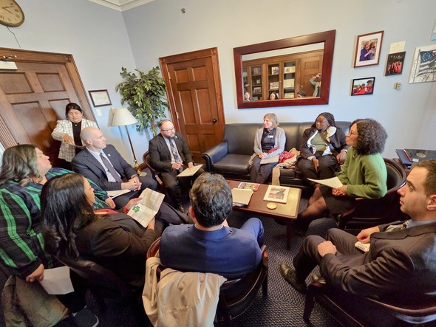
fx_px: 164
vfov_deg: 90.0
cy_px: 164
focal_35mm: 13
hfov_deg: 106.2
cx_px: 218
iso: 640
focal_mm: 2.2
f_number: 2.2
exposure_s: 1/60
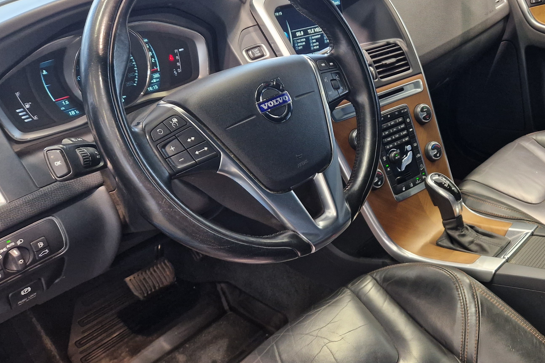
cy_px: 209
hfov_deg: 49.9
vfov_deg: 35.9
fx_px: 560
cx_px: 404
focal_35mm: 37
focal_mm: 5.4
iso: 320
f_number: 1.8
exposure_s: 1/100
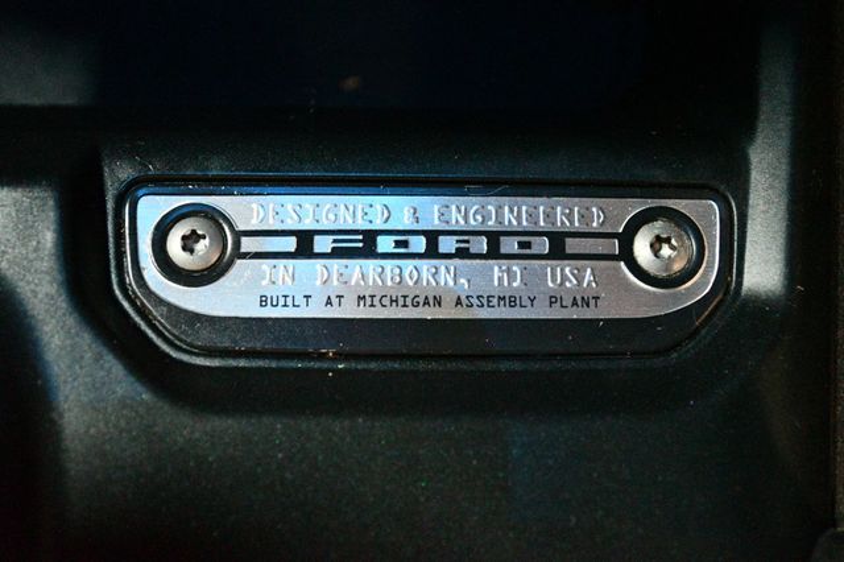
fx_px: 1336
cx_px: 422
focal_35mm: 57
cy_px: 281
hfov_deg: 35.1
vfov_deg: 23.8
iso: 12800
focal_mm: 38
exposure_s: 1/15
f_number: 5
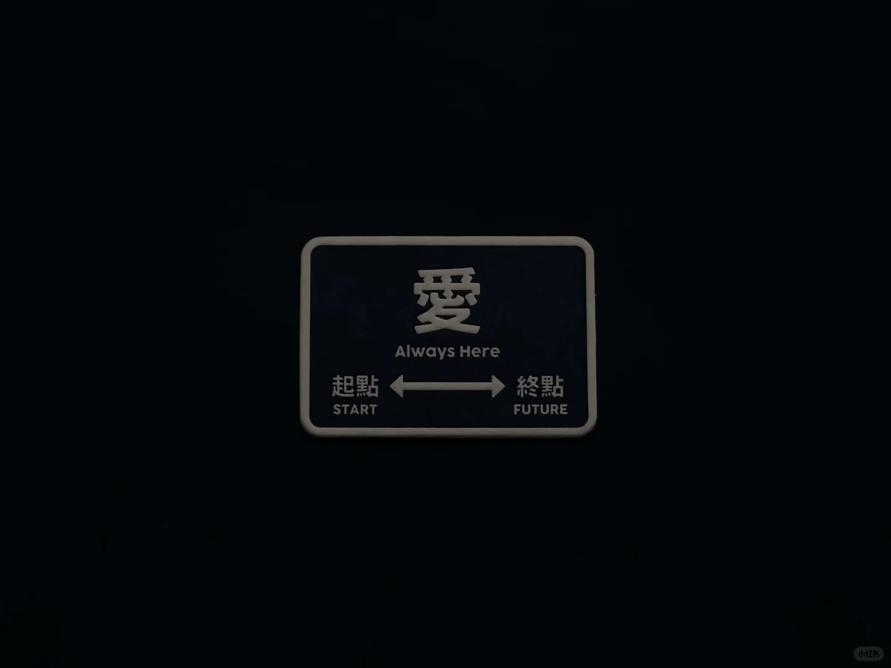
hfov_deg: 39.7
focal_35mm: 48
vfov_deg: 30.3
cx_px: 446
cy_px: 334
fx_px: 1235
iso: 100
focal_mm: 6.86
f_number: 1.78
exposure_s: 1/50
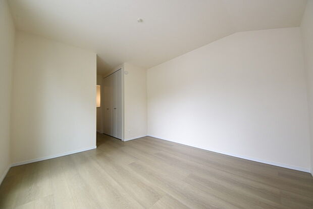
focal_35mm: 12
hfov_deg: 112.6
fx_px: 104
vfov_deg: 90.1
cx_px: 156
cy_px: 104
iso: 100
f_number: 13
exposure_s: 1/1.3
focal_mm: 8
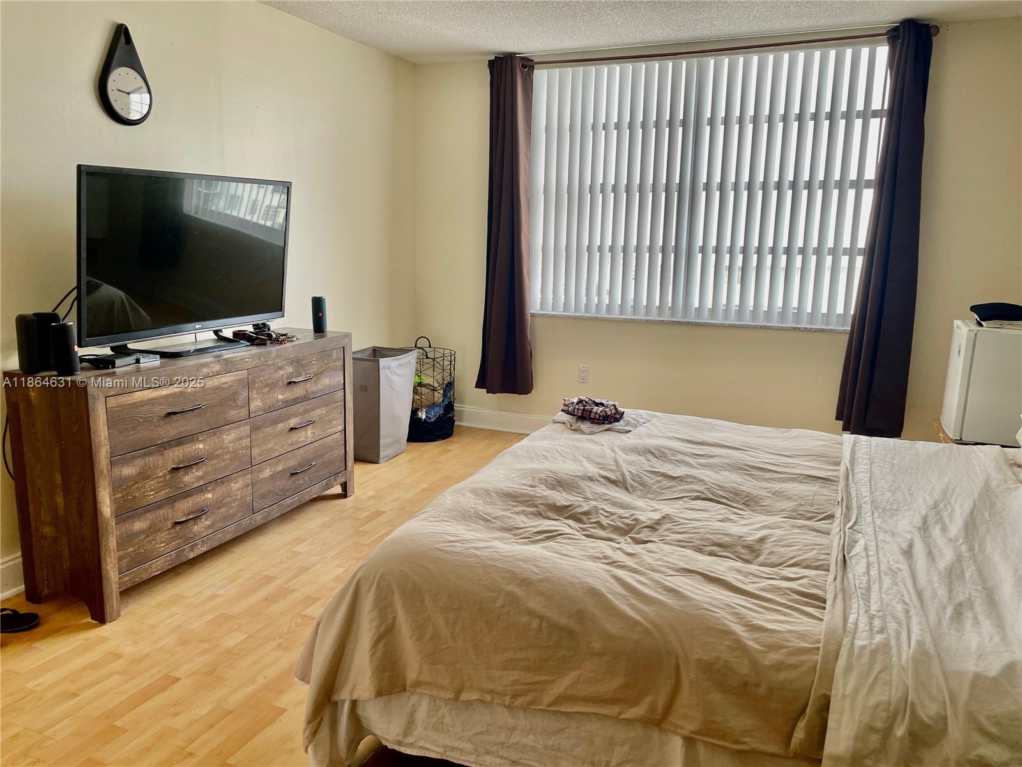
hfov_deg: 67.3
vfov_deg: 53.1
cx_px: 511
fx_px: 768
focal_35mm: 26
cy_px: 384
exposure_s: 1/120
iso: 50
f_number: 1.6
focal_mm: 4.2
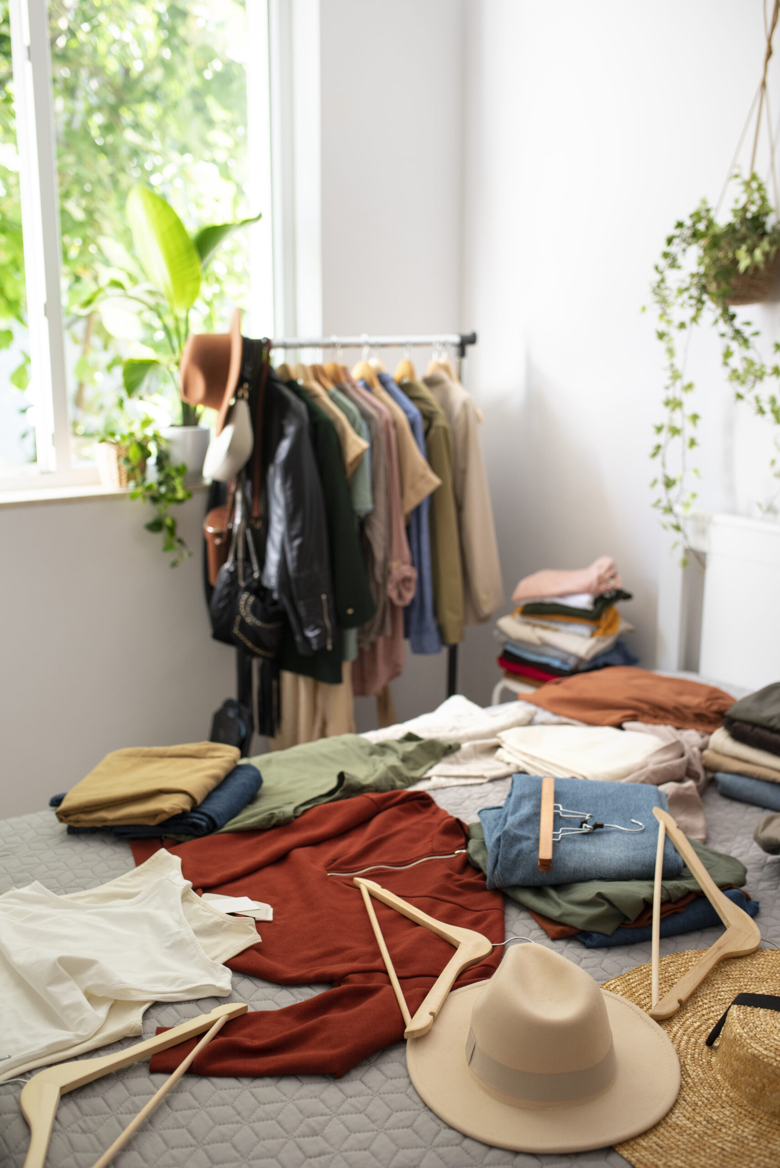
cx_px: 390
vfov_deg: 54.4
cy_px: 584
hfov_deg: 37.9
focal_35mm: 35
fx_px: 1136
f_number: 2.8
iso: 400
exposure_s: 1/200
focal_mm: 35
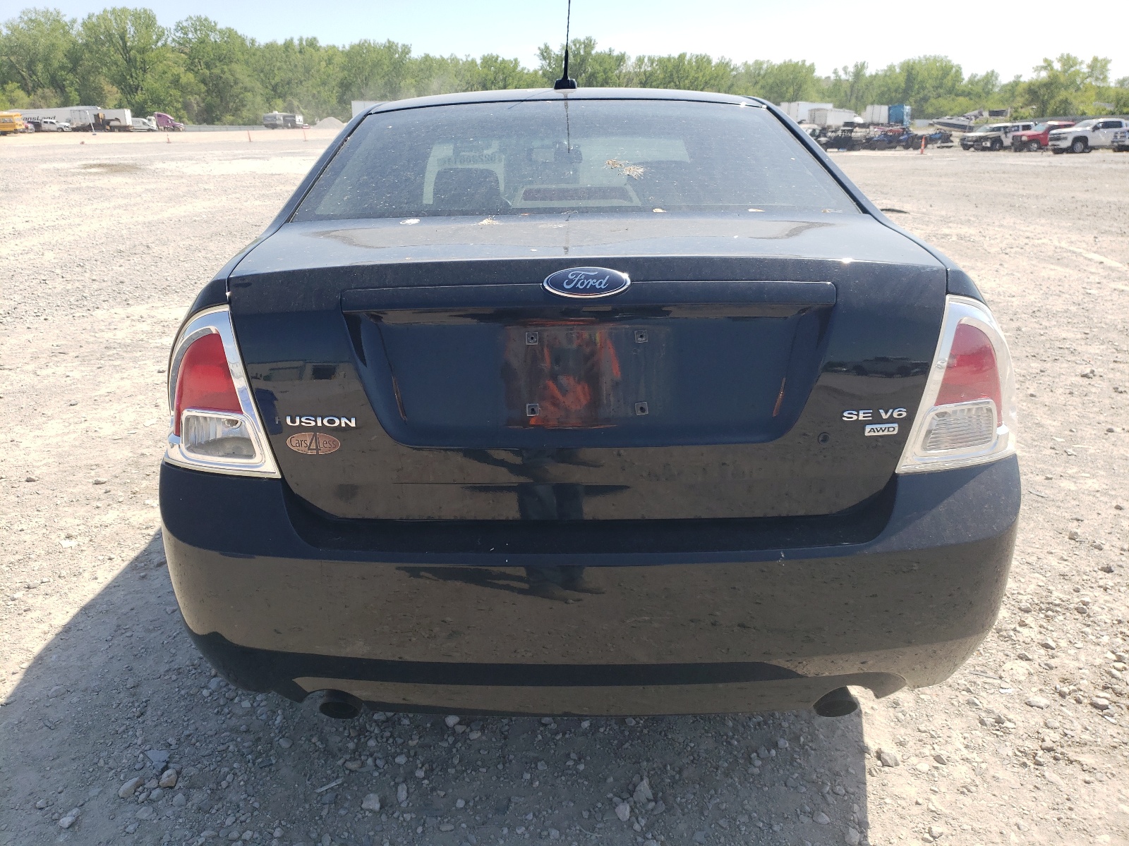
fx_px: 848
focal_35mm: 26
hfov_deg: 67.3
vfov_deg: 53.1
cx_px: 564
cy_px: 423
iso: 50
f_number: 1.5
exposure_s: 1/1667
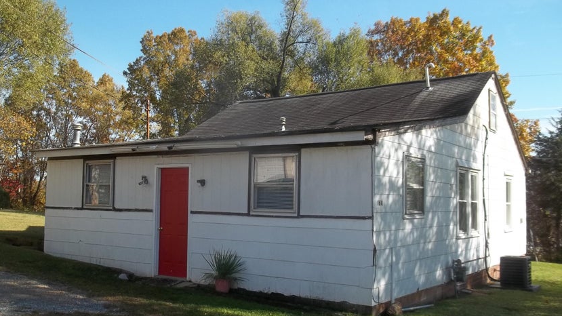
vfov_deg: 32.0
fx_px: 551
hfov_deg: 54.0
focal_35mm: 37
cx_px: 277
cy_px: 163
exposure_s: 1/500
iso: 64
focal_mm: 5.9
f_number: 3.3
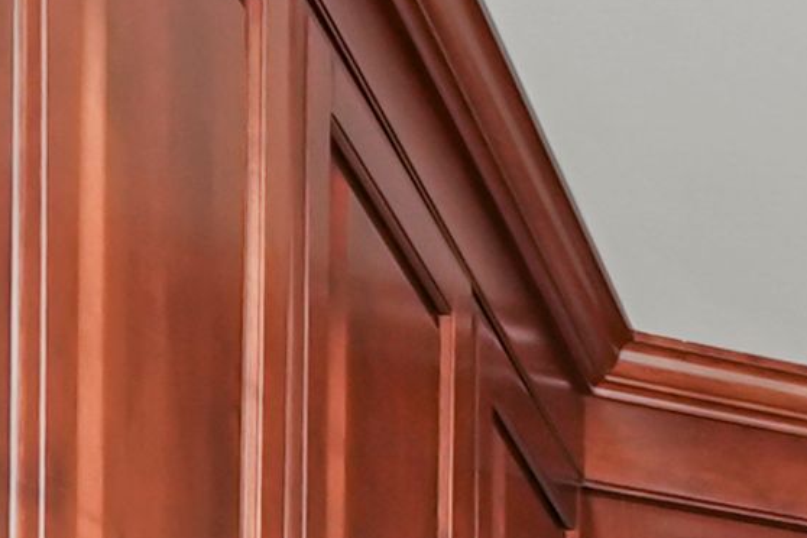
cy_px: 1754
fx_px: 2219
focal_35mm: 99
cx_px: 2444
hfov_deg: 11.3
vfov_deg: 9.6
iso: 2000
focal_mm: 13
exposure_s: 1/1.67
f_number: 13
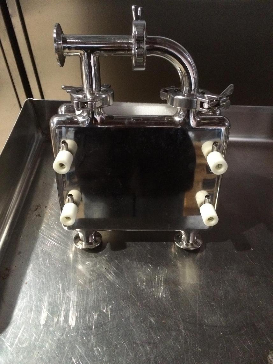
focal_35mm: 29
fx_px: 305
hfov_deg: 48.2
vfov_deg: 61.7
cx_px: 136
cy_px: 182
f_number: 2.2
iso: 400
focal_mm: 4.15
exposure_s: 1/17
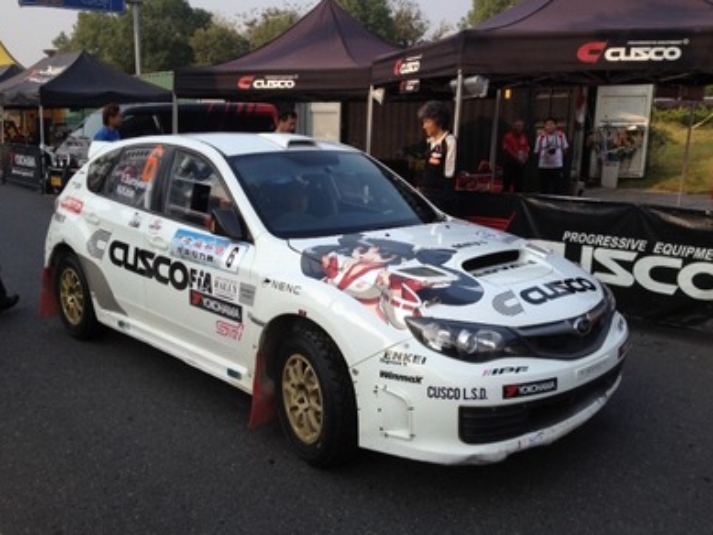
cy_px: 269
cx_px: 357
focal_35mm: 36
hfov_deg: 51.3
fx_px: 742
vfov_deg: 39.7
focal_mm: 4.28
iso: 64
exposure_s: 1/863
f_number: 2.4
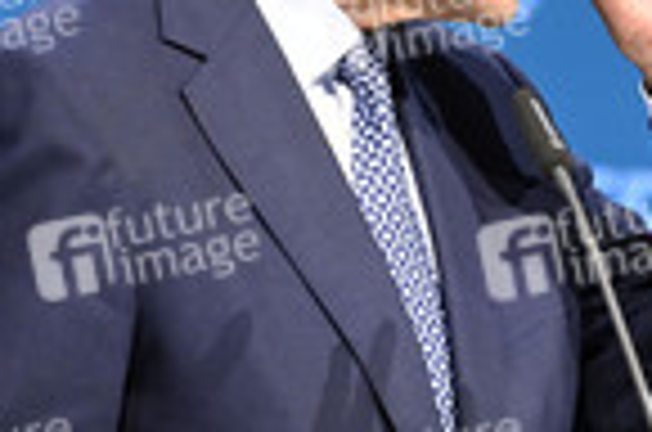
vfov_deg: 1.1
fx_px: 23059
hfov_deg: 1.6
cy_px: 135
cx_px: 474
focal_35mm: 1276
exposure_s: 1/500
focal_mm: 410
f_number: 5.6
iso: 8000
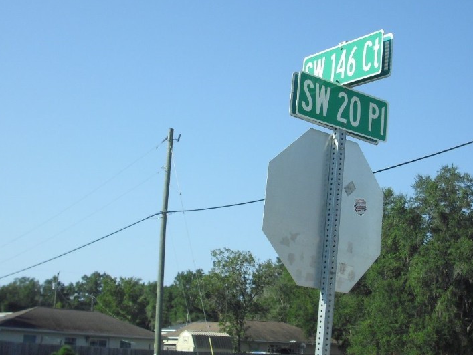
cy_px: 131
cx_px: 316
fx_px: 752
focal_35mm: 55
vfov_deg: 26.5
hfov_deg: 34.6
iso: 100
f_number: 8
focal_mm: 6.2
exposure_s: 1/250
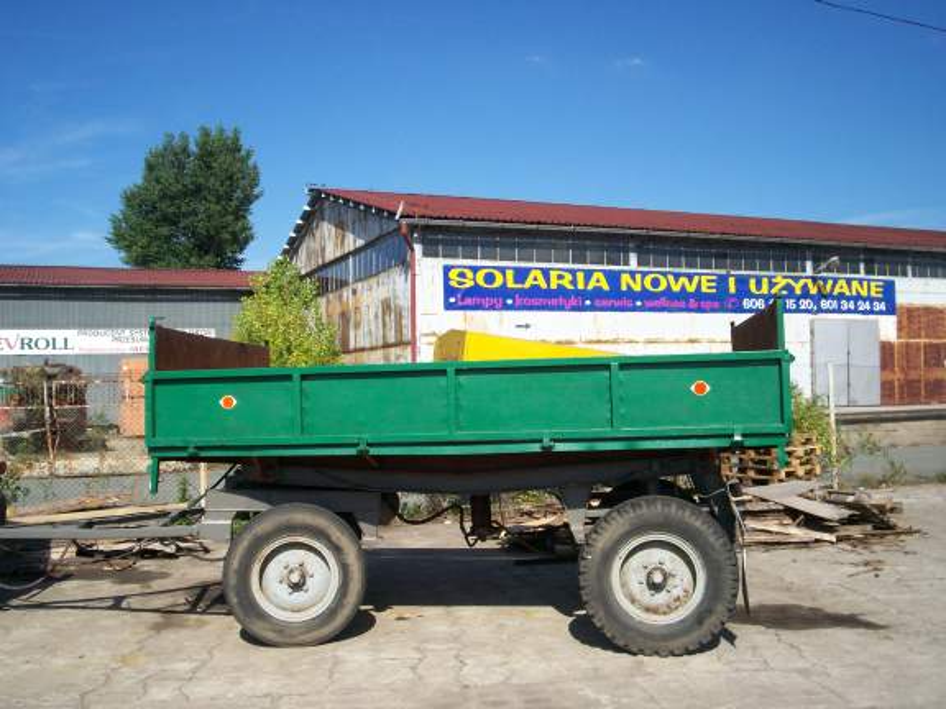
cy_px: 354
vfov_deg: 39.7
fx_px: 984
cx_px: 473
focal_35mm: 36
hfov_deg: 51.4
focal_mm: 5.9
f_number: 4.5
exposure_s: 1/659
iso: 100
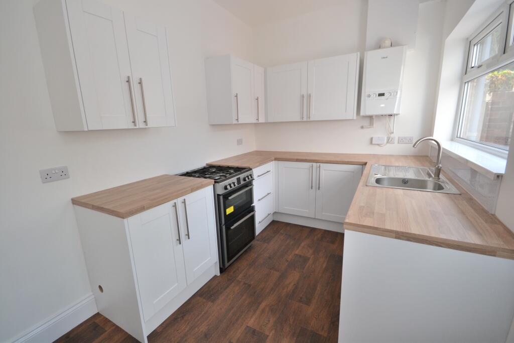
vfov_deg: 77.3
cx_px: 257
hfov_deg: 100.4
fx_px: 214
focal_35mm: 15
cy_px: 172
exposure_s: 1/125
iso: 360
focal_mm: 10
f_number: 5.6
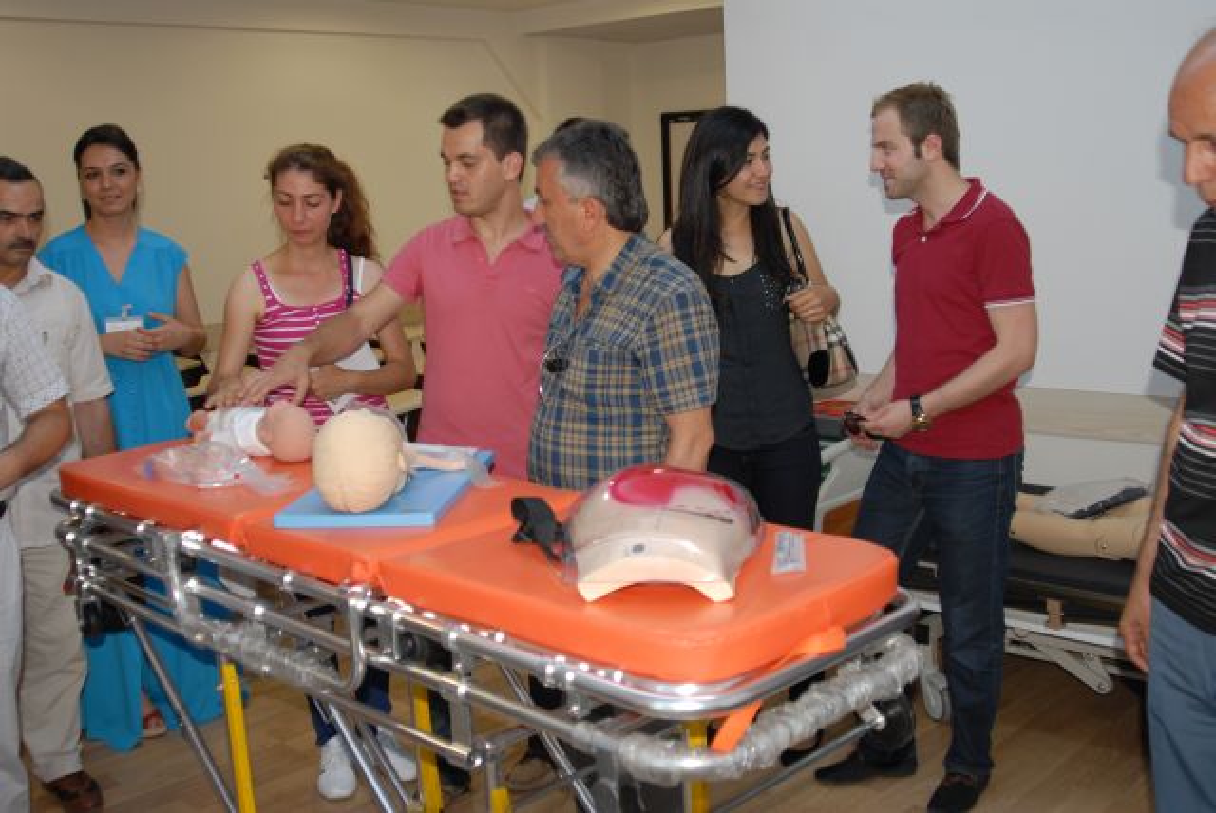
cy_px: 406
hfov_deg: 53.1
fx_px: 1217
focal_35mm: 36
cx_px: 608
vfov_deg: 36.9
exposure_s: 1/60
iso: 250
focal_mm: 24
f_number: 2.8
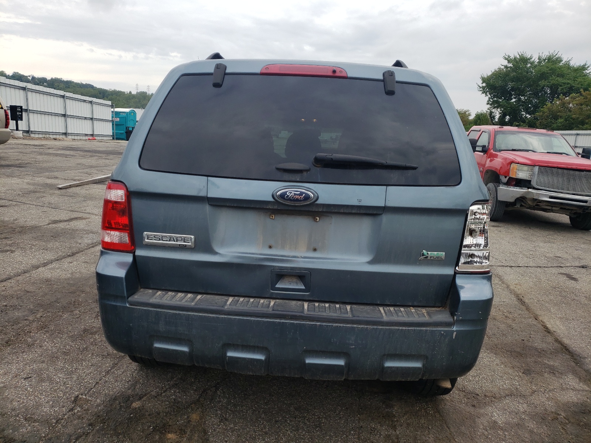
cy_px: 222
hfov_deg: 67.3
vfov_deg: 53.1
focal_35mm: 26
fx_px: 444
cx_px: 296
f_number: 1.5
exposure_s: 1/526
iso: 50
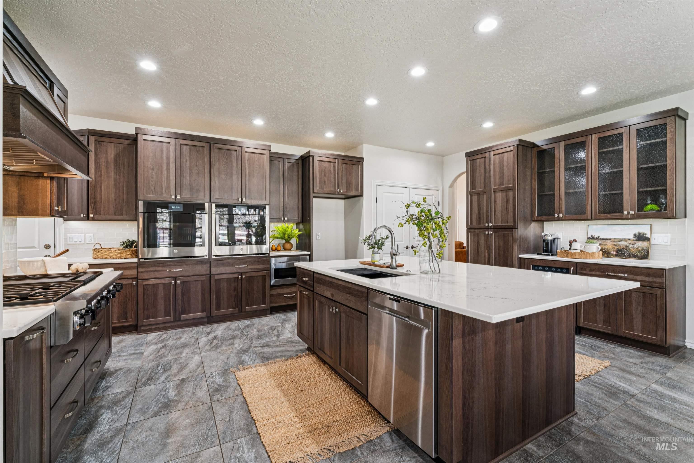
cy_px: 232
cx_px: 347
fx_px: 305
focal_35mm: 16
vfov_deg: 74.4
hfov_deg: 97.5
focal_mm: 15.8
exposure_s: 1/4
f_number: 13
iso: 400
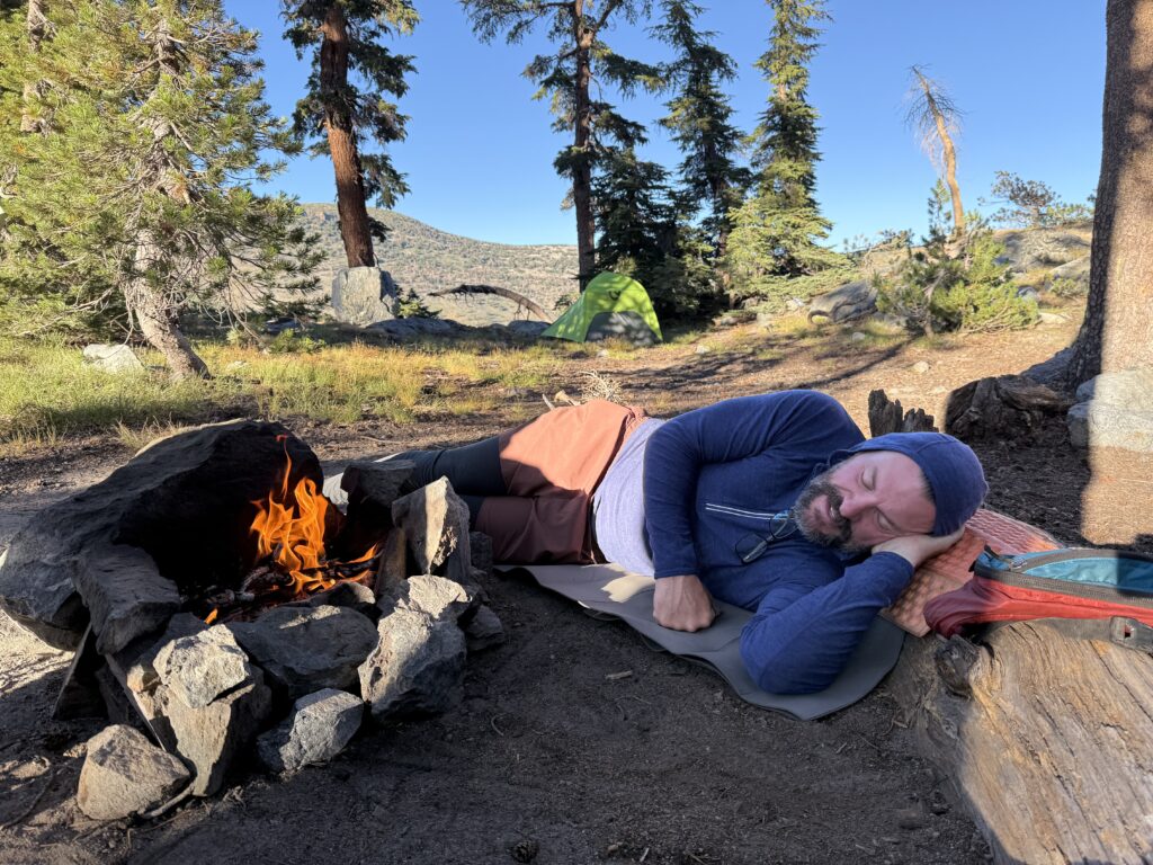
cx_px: 576
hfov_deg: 71.6
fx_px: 799
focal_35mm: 24
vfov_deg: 56.8
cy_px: 432
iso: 80
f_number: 1.78
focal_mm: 6.76
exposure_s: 1/470
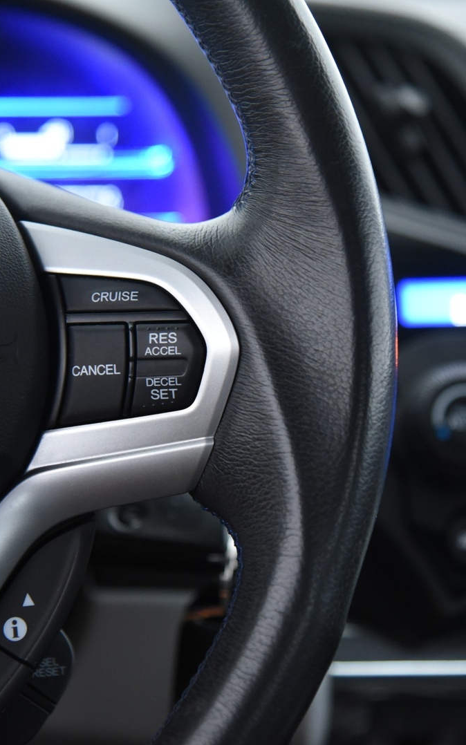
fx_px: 2052
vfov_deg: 20.6
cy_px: 372
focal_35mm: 101
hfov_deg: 13.0
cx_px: 212
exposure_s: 1/25
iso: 4000
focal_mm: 66
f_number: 4
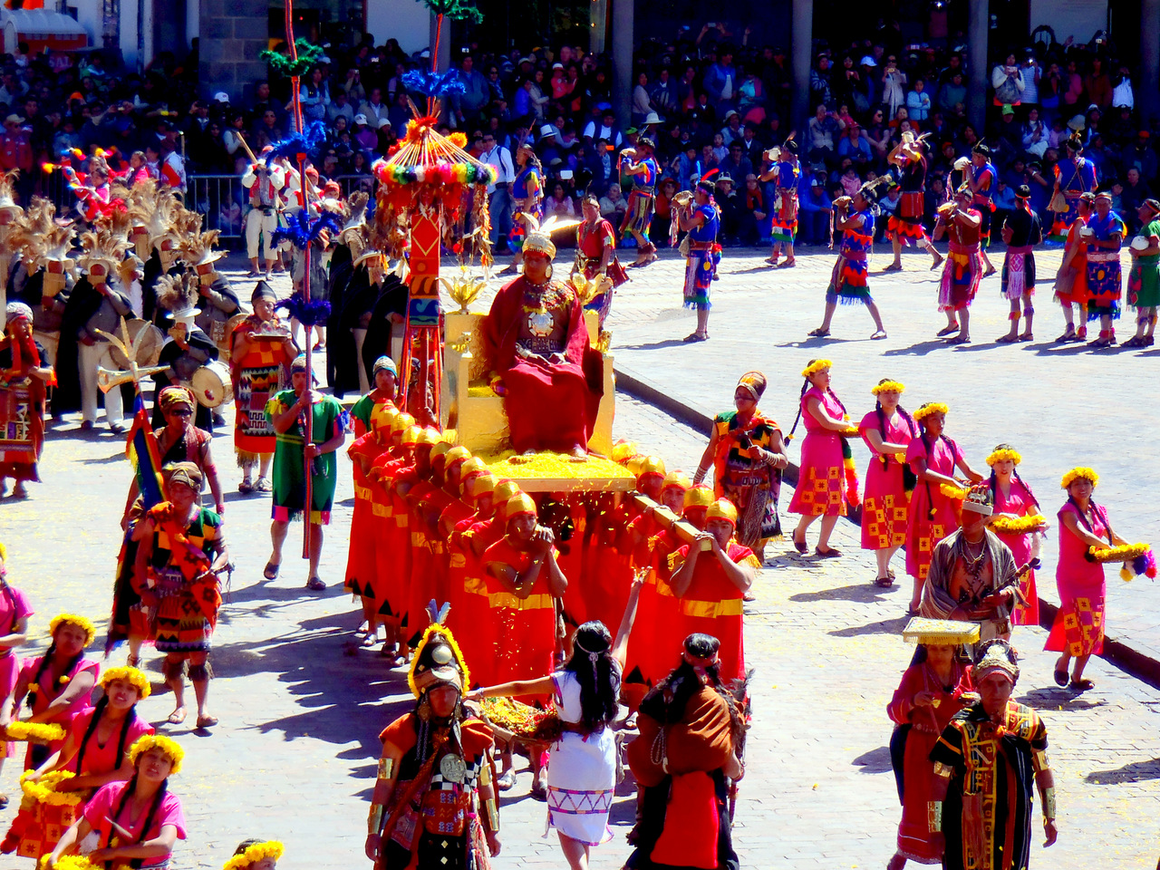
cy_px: 435
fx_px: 4691
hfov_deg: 14.1
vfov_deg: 10.6
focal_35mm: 140
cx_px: 580
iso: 100
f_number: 5.9
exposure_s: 1/160
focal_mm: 25
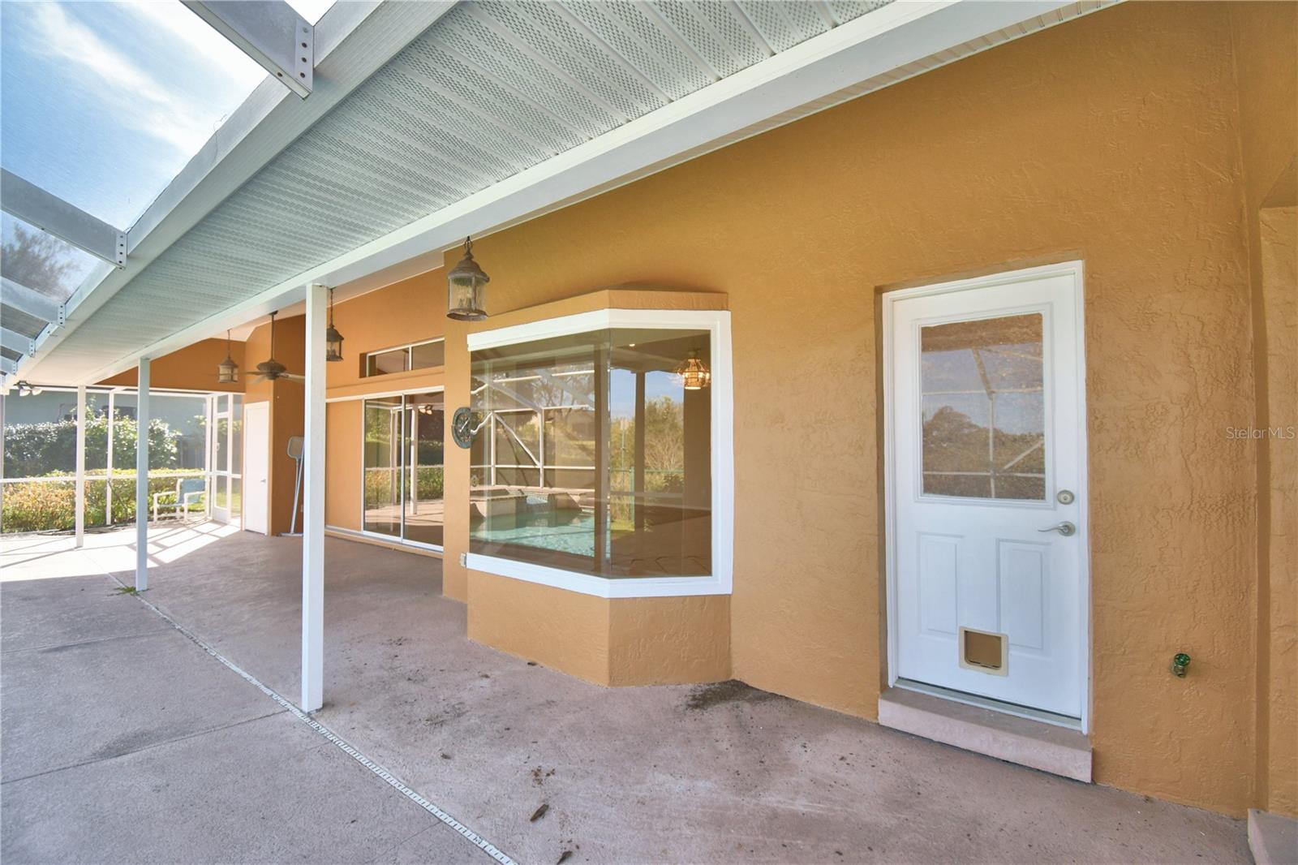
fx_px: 541
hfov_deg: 100.4
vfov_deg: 77.3
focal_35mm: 15
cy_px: 432
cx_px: 649
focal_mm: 10
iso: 200
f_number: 4.5
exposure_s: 1/250
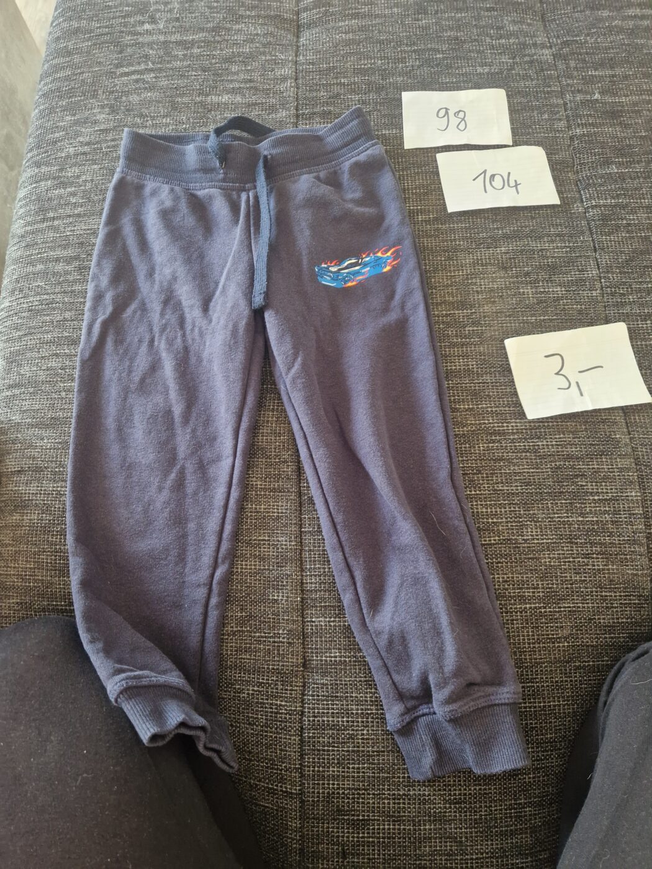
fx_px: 578
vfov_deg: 73.9
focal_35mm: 23
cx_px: 326
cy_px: 434
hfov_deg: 58.9
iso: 500
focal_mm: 5.4
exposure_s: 1/100
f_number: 1.8
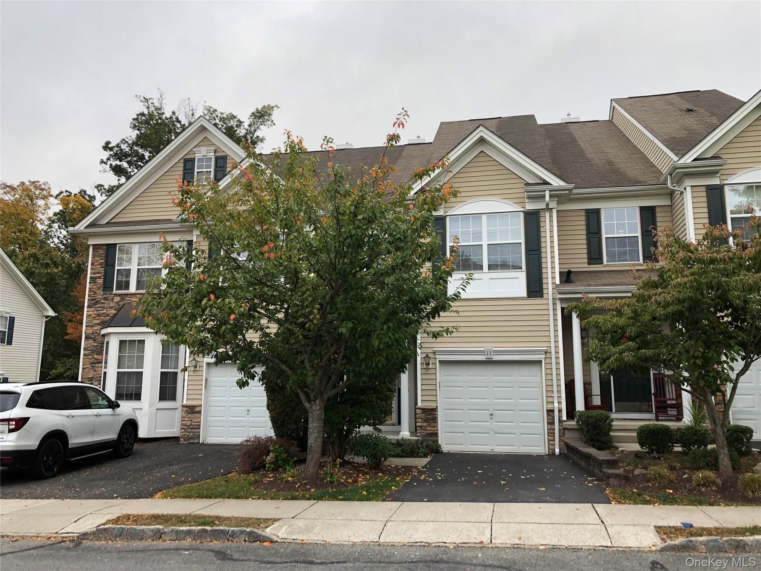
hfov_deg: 63.4
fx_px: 616
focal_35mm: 28
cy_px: 286
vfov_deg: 49.7
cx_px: 380
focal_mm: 3.99
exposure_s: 1/265
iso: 20
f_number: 1.8
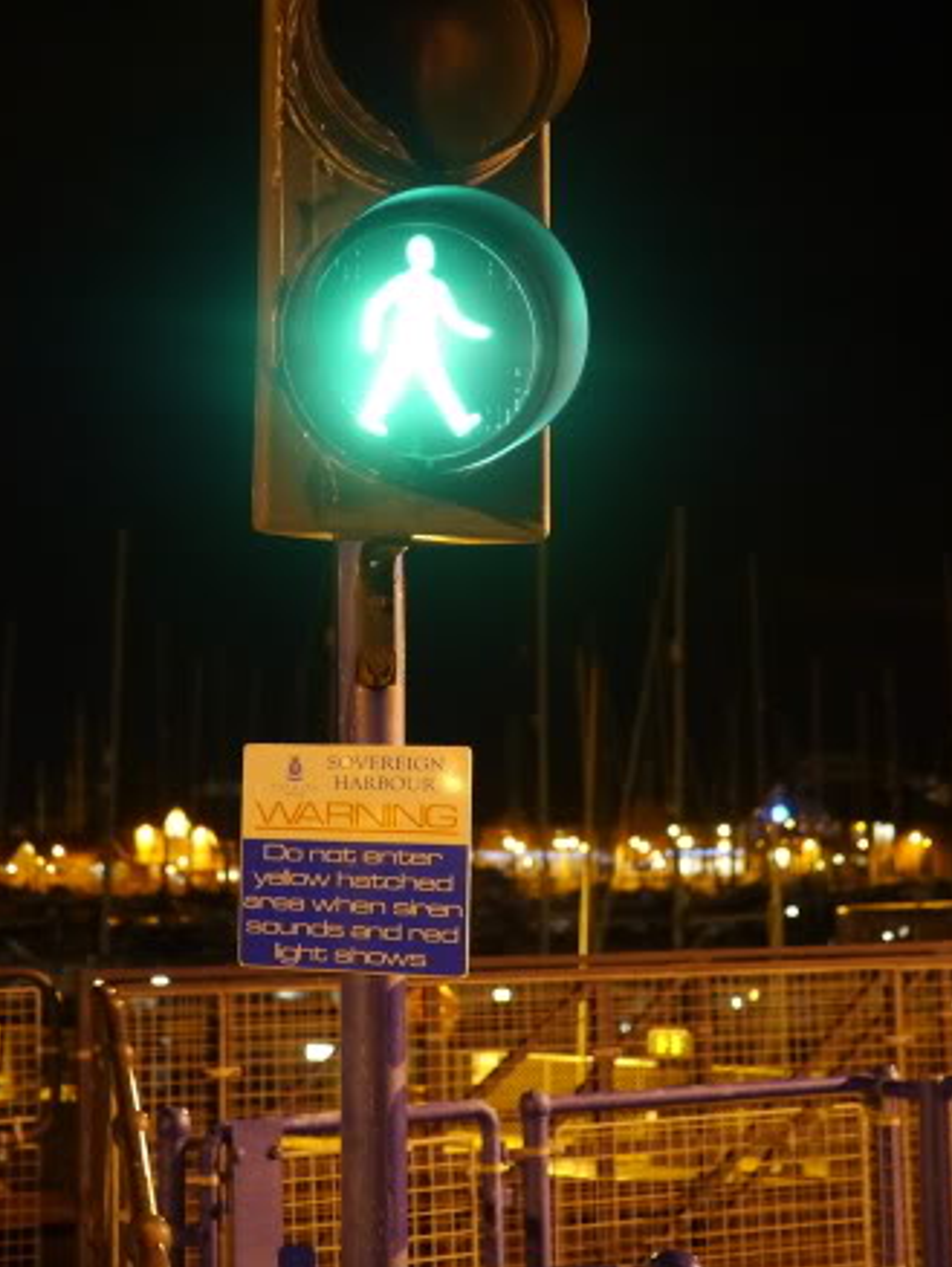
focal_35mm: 73
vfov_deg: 26.5
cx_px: 433
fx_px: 2674
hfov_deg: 20.2
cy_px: 402
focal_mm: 20
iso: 800
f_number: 1.8
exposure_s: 1/10
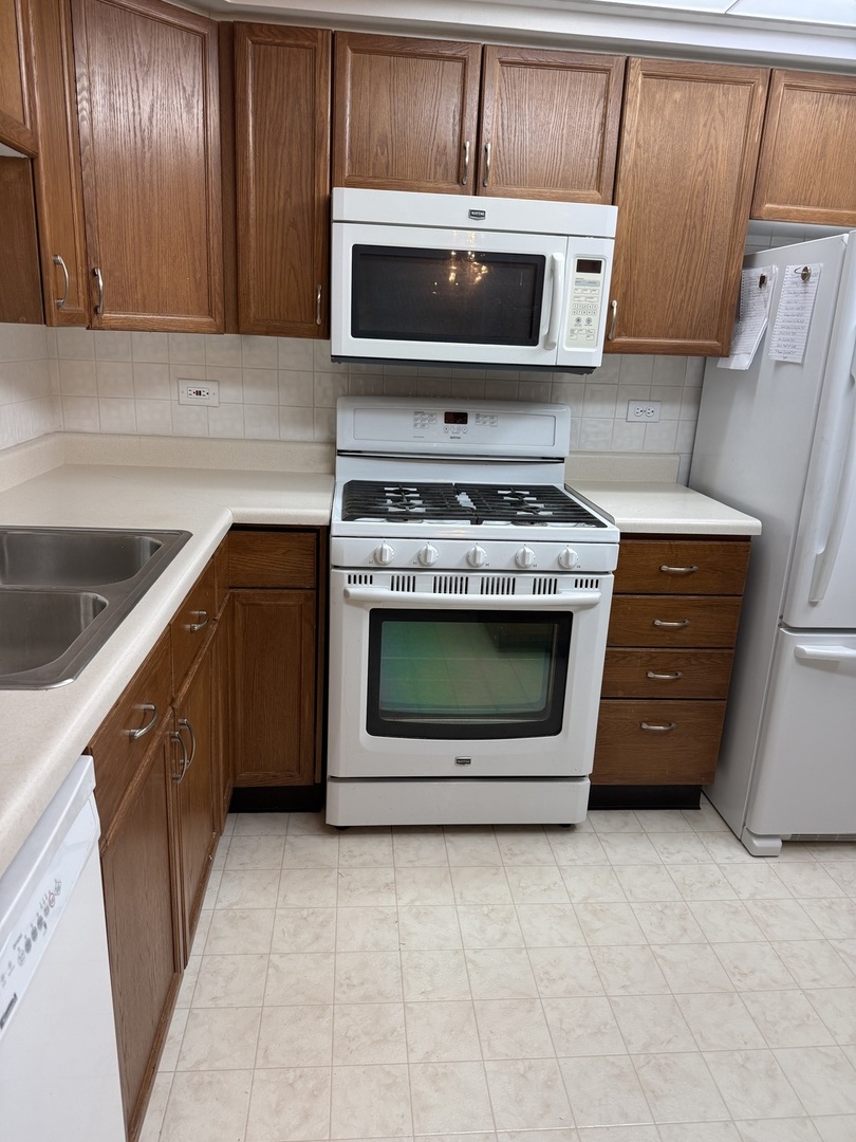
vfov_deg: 71.6
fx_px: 791
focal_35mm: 24
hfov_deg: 56.8
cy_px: 571
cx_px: 428
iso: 160
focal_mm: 6.76
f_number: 1.78
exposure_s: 1/120
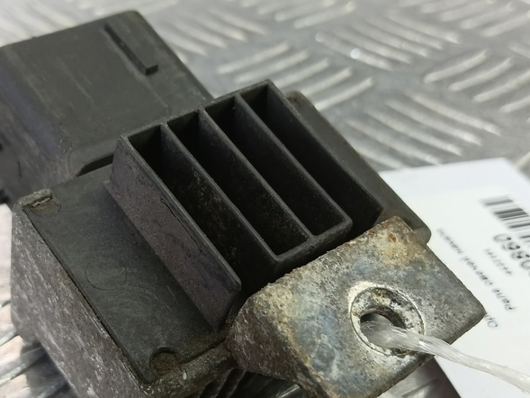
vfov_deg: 35.9
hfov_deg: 46.6
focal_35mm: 40
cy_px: 232
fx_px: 613
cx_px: 220
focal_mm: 4.11
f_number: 1.6
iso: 164
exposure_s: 1/50
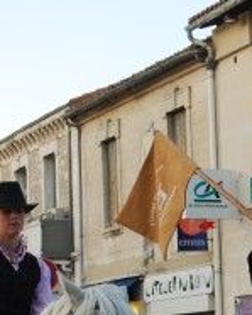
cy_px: 301
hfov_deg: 9.8
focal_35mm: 155
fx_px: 1444
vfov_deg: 12.3
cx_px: 323
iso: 200
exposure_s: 1/100
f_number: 5
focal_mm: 32
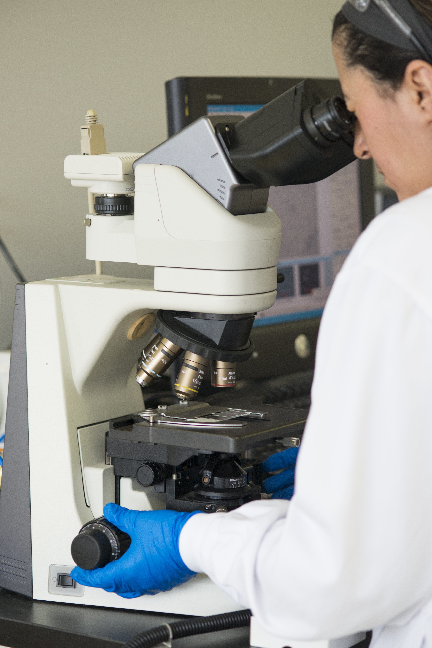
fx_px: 1888
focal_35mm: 105
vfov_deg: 19.5
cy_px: 324
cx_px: 216
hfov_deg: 13.1
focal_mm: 105
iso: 640
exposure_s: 1/125
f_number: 4
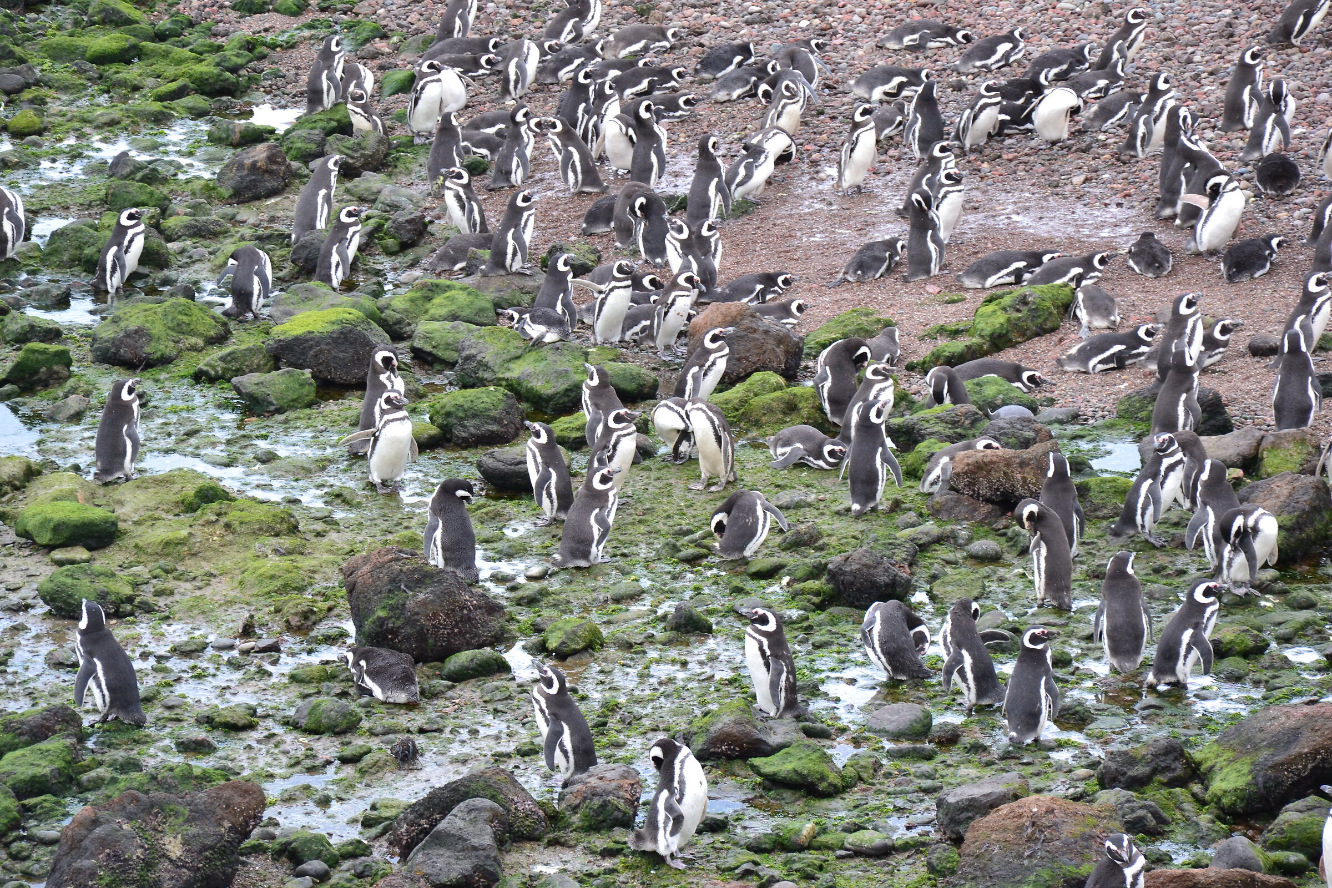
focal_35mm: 158
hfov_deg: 13.0
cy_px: 444
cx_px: 666
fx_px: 5827
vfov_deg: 8.7
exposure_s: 1/125
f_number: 9
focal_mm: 105
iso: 450
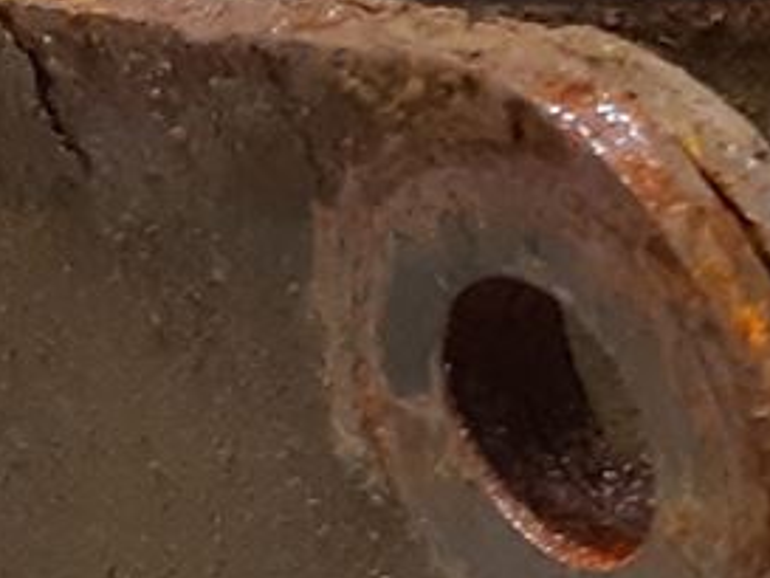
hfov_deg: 10.1
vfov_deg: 7.5
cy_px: 950
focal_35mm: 195
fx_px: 4339
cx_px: 434
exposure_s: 1/50
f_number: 1.7
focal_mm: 3.93
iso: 200
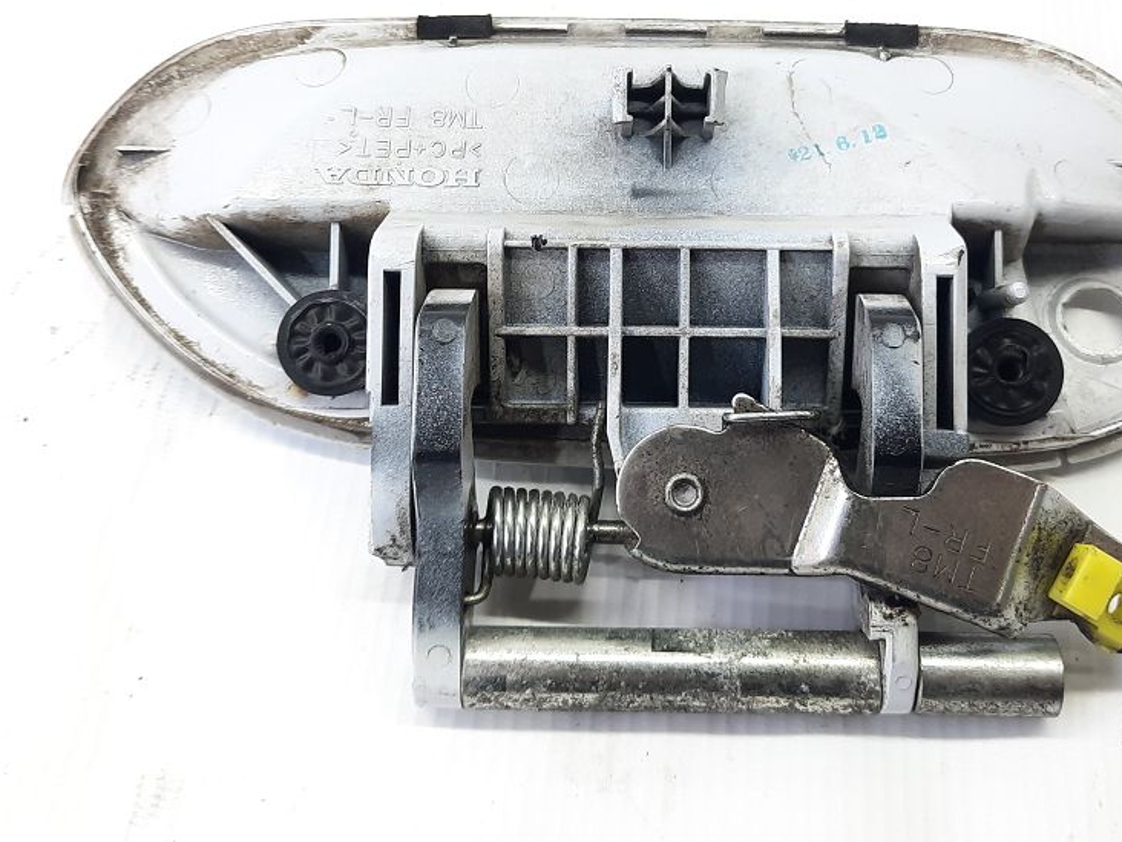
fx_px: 1329
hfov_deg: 45.7
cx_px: 639
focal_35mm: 41
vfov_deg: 34.6
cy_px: 250
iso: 80
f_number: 2
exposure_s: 1/50
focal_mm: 4.6
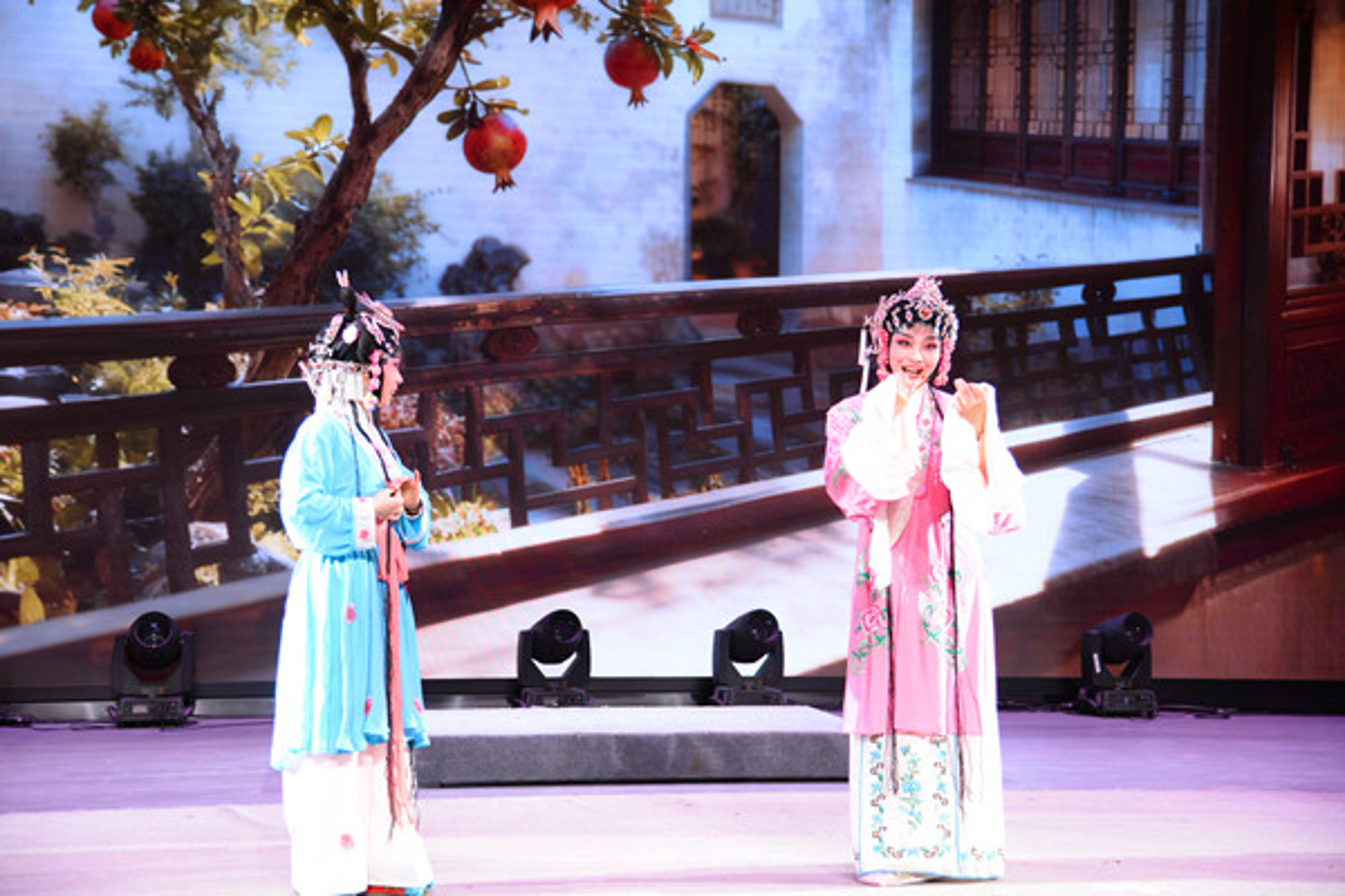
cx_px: 672
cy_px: 448
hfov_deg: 36.2
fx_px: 2055
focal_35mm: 55
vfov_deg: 24.6
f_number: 4
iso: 400
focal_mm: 55
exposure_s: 1/160
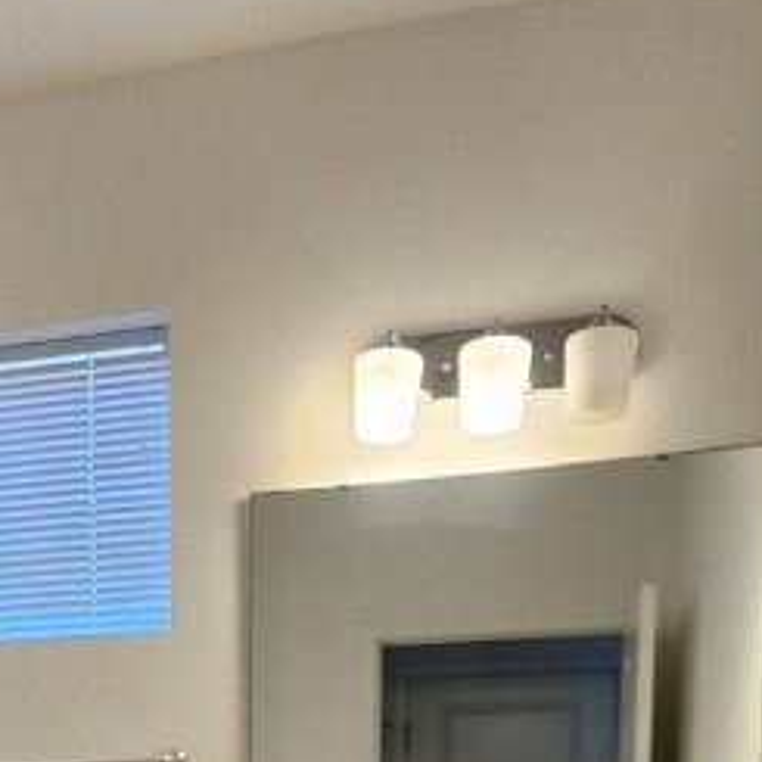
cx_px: 96
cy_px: 1001
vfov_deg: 28.6
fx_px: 1195
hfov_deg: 33.7
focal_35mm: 48
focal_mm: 2.2
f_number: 2.2
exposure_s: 1/60.2
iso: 100
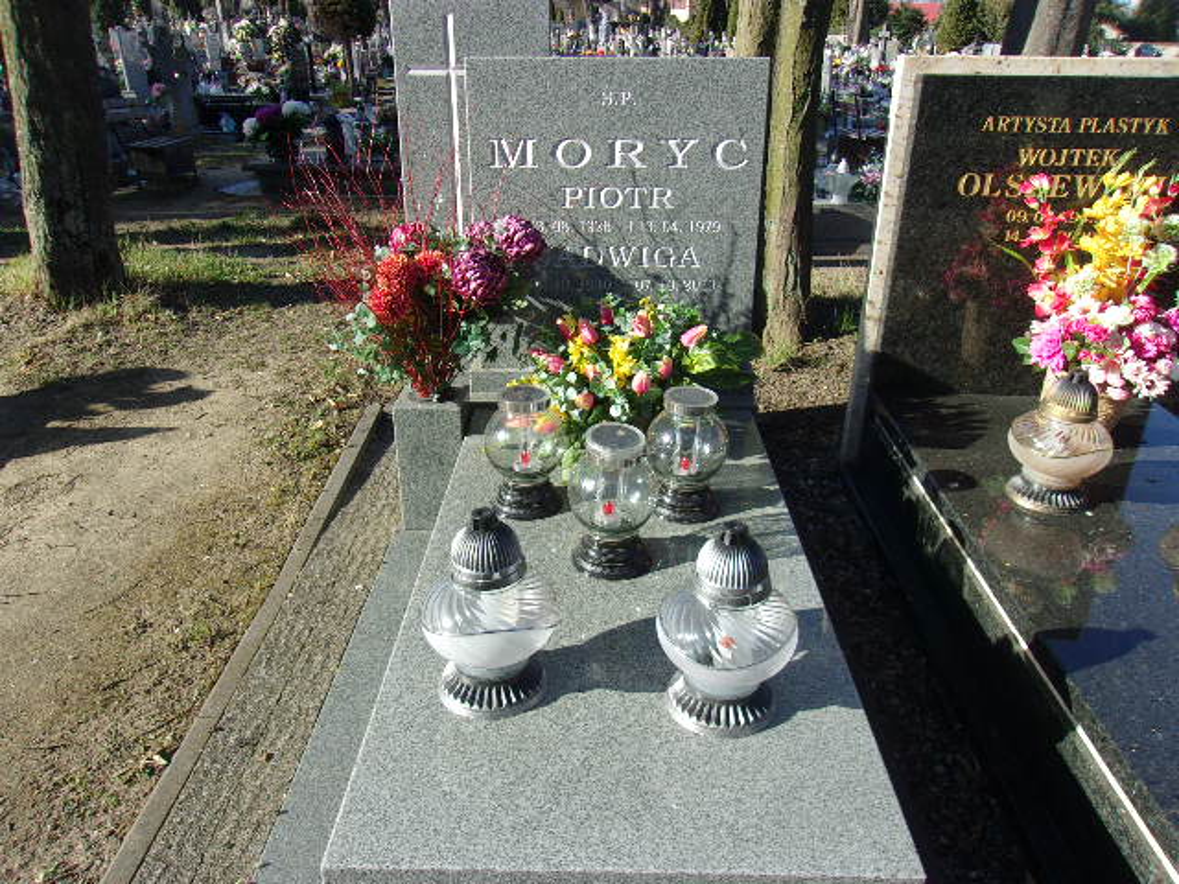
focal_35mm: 27
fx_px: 920
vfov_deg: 51.4
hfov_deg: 65.3
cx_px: 590
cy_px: 442
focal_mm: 4.9
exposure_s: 1/50
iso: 80
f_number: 10.4
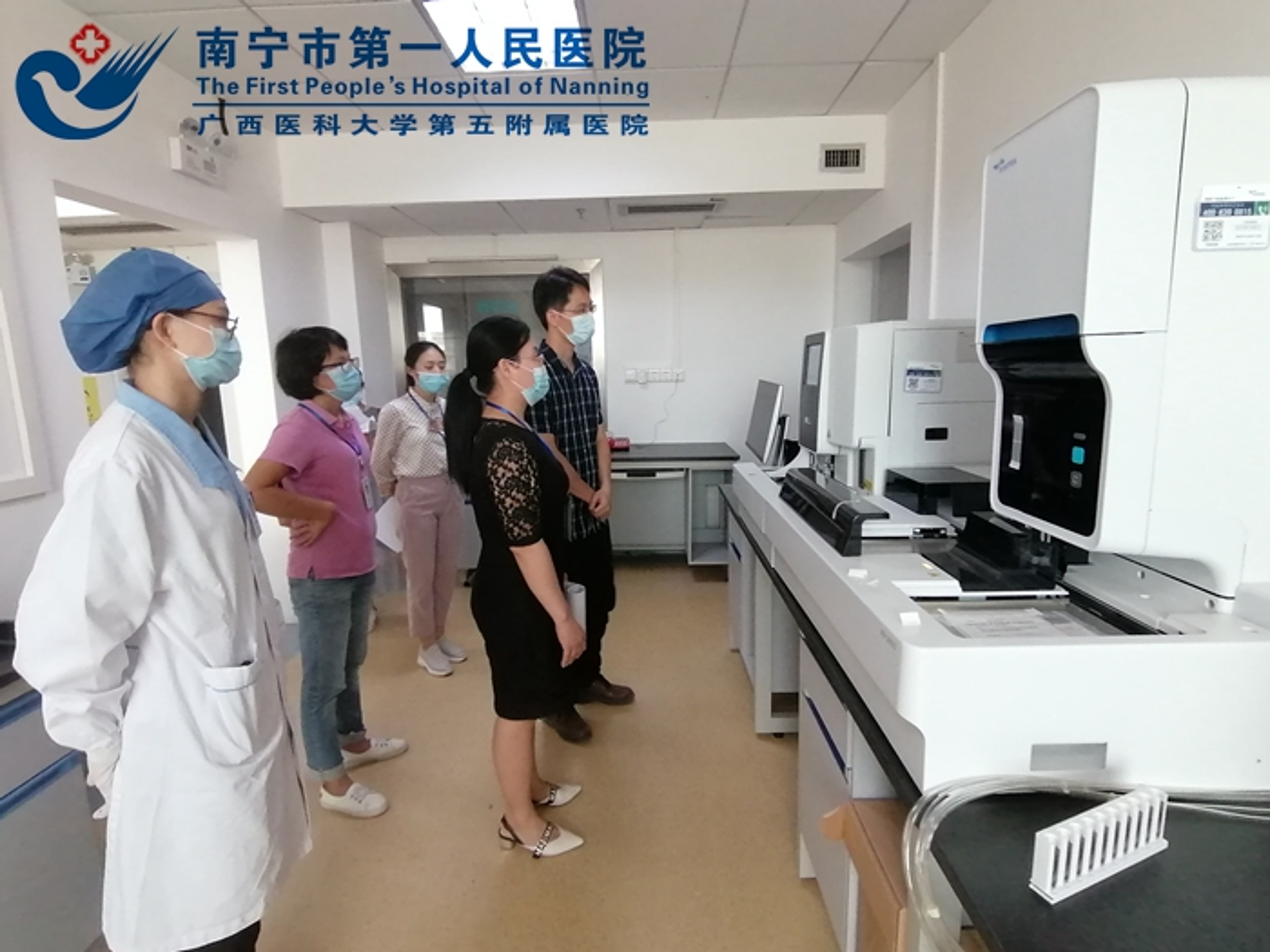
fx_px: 624
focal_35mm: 17
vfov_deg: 74.7
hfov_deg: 91.0
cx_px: 635
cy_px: 476
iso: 320
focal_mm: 3.62
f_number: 2.4
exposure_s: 1/33.3
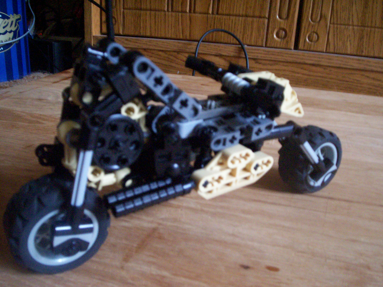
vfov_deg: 39.7
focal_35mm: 36
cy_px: 144
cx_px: 192
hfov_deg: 51.4
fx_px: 398
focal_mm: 5.9
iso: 400
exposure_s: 1/8
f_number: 4.5
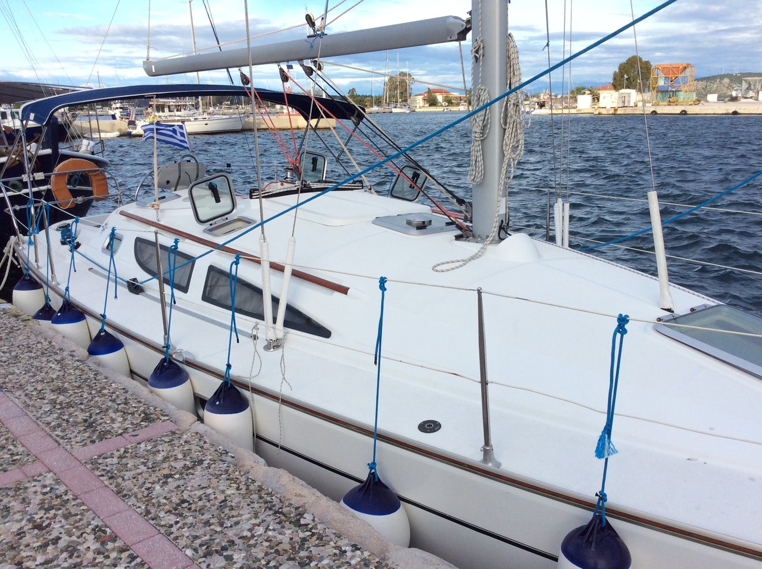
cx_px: 381
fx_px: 703
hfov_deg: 56.9
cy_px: 284
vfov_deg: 44.1
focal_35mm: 32
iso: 32
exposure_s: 1/724
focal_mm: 3.3
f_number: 2.4
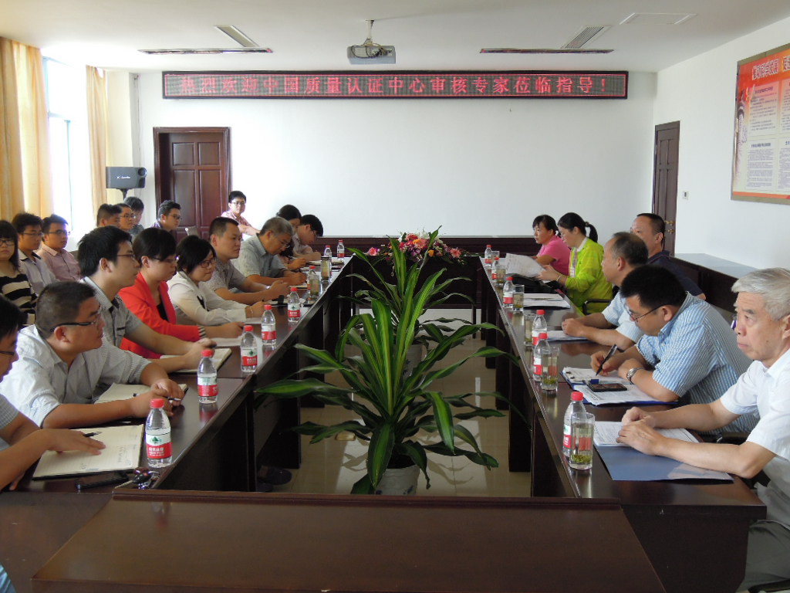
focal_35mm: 40
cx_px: 395
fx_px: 913
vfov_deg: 36.0
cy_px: 296
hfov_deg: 46.8
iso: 220
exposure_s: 1/50
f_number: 3.3
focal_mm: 7.2
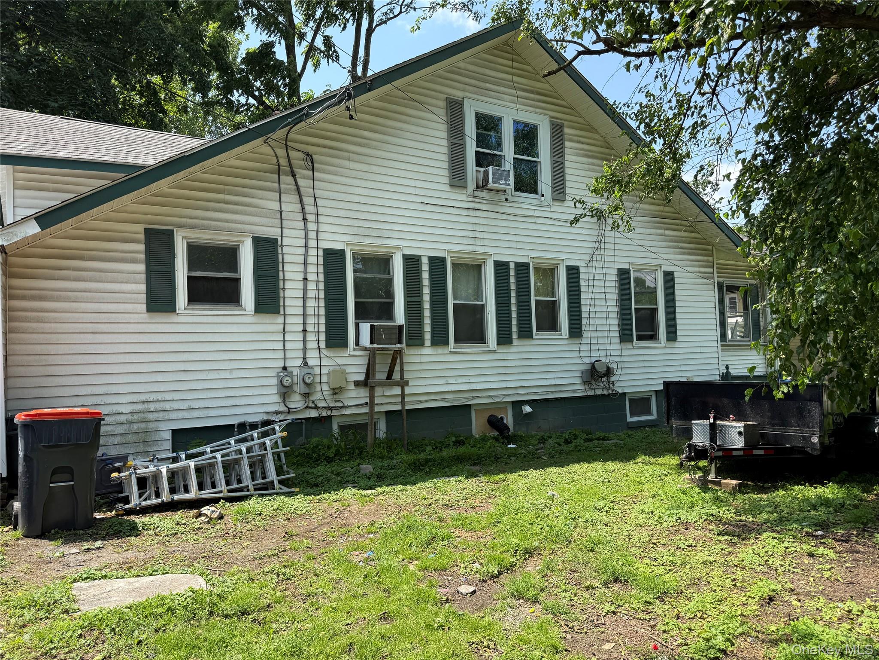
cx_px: 440
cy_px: 330
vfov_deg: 56.8
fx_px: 609
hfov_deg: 71.6
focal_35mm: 24
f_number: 1.78
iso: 80
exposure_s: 1/1901
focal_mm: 6.76
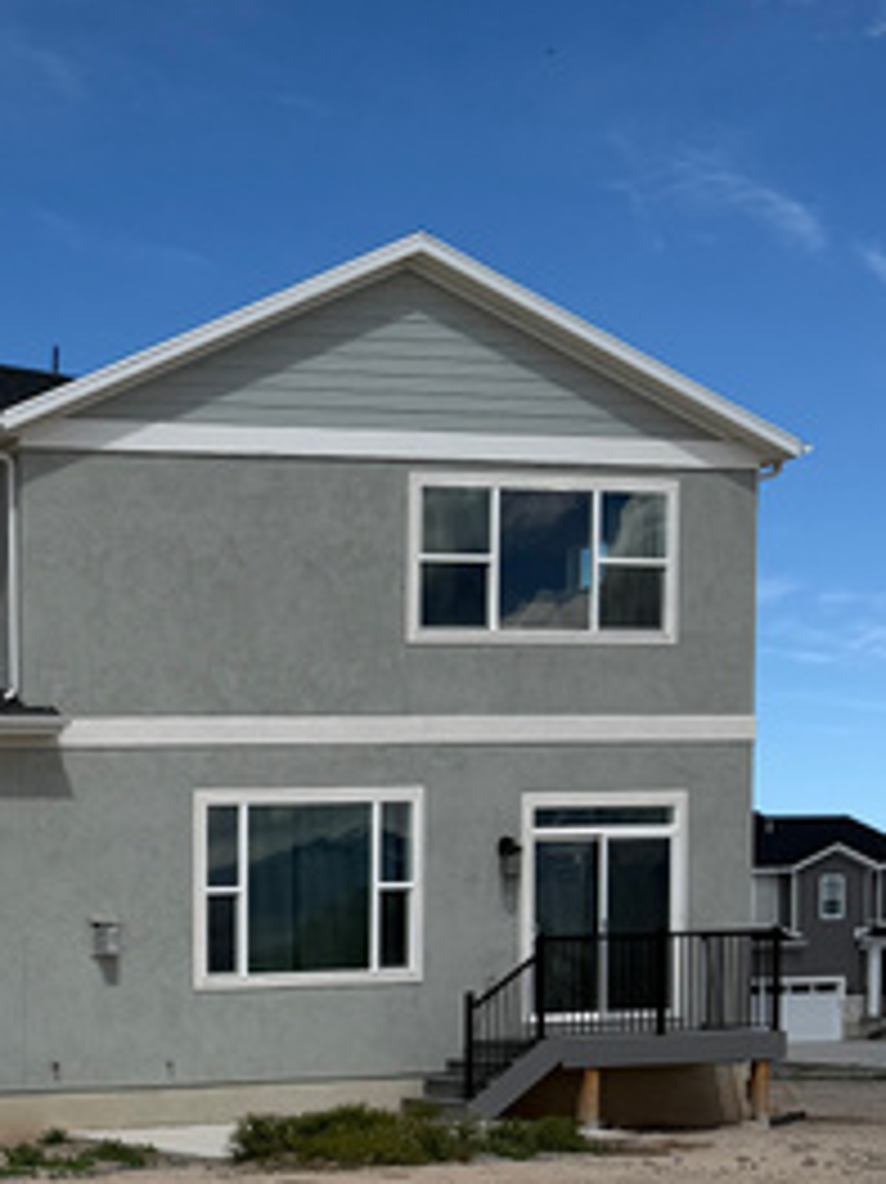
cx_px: -220
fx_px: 2391
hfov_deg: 19.6
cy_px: 1234
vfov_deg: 26.1
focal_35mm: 70
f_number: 1.78
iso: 80
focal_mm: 6.76
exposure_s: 1/8130
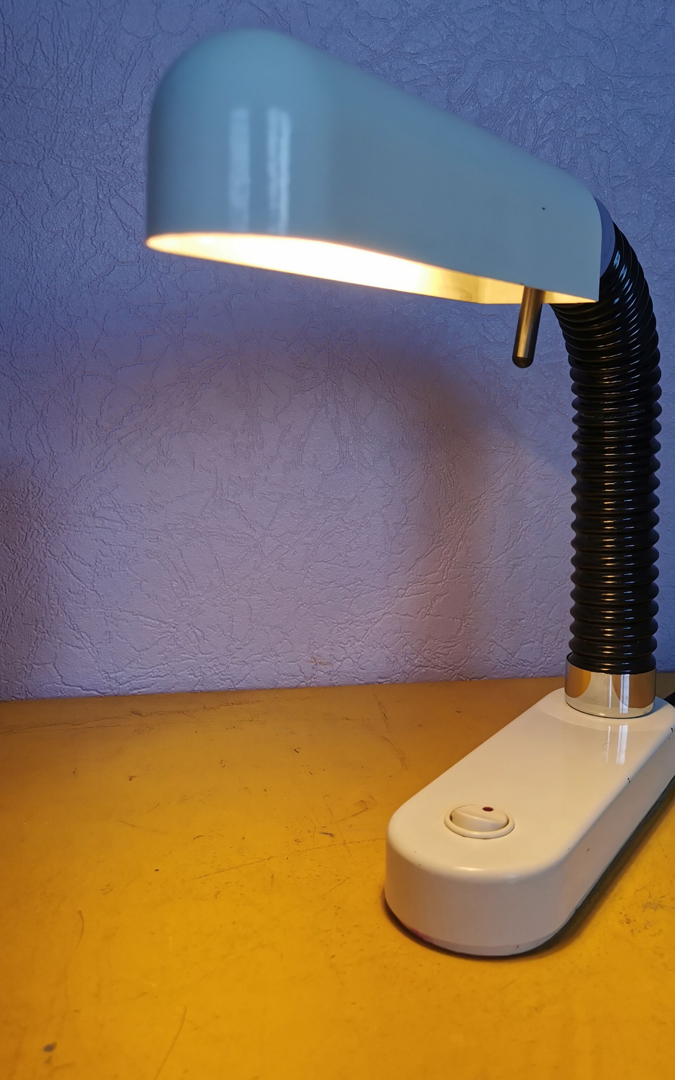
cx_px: 388
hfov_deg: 37.2
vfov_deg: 56.4
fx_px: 1001
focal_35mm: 34
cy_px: 447
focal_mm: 5.58
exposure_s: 1/199
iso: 50
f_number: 1.8
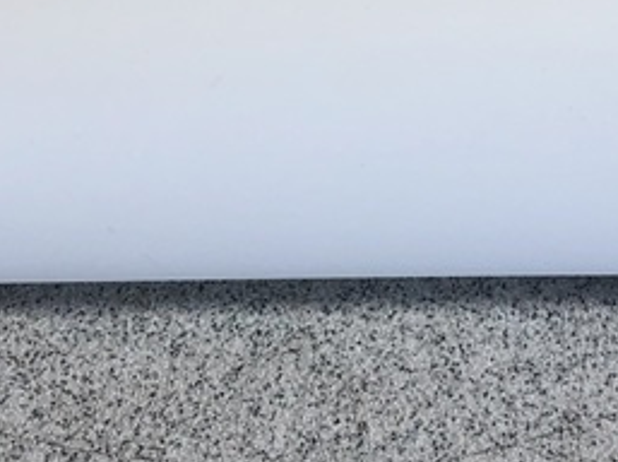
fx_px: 1961
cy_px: -82
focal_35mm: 110
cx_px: 476
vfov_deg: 13.1
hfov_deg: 17.8
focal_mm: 3.99
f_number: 1.8
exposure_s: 1/120
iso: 40
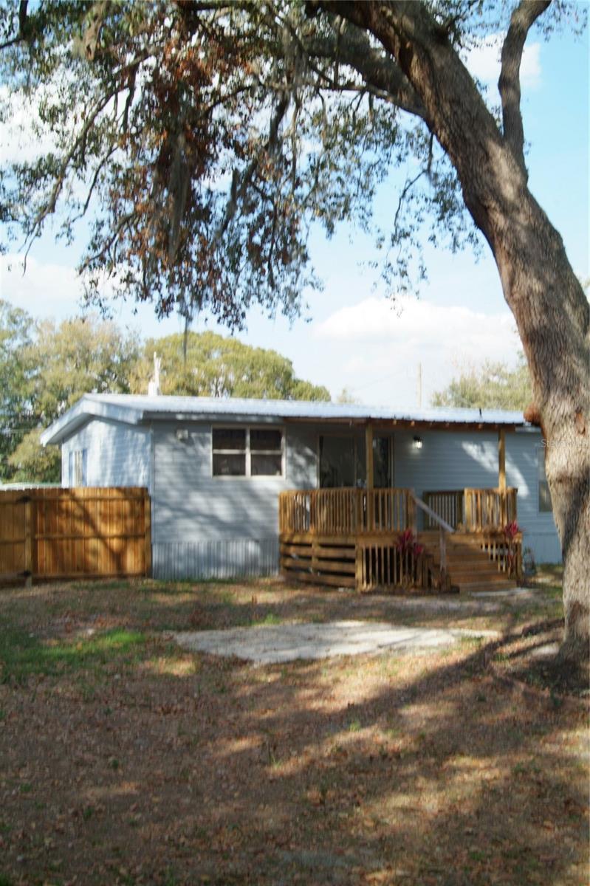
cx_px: 295
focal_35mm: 42
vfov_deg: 46.4
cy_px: 443
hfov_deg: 31.9
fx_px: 1033
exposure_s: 1/125
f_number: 6.7
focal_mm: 28
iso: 200
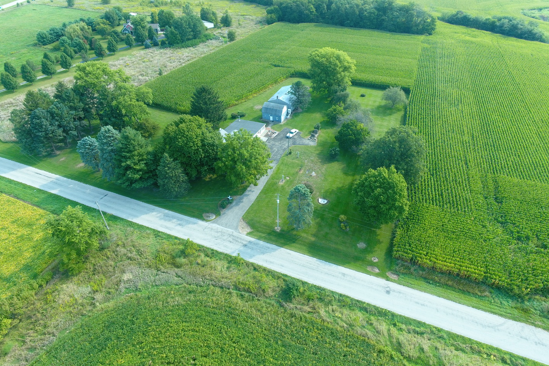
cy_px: 165
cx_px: 273
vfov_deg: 59.4
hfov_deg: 81.2
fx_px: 320
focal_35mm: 21
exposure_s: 1/110
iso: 100
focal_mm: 3.61
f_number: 2.8
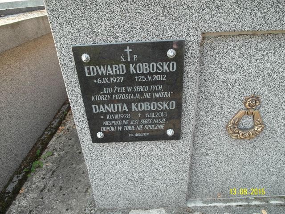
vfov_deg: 46.8
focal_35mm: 30
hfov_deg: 60.0
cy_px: 107
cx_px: 142
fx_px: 247
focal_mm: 6.5
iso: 100
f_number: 3.4
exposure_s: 1/90
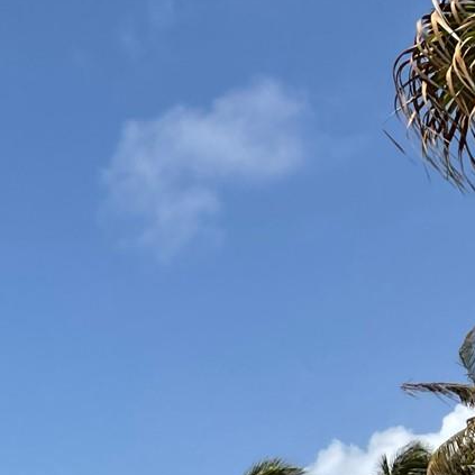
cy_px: 472
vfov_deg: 17.5
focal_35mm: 97
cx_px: -359
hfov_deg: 15.6
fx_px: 1506
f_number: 1.8
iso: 16
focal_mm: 3
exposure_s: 1/3322
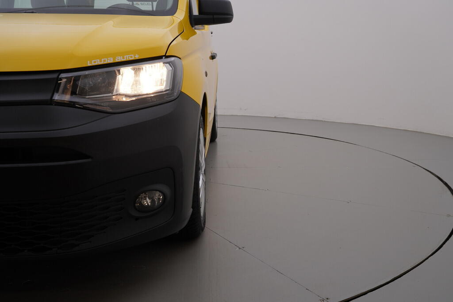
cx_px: 226
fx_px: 453
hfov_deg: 53.1
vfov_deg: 36.9
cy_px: 151
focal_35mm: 36
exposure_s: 1/125
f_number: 5
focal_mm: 24
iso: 125
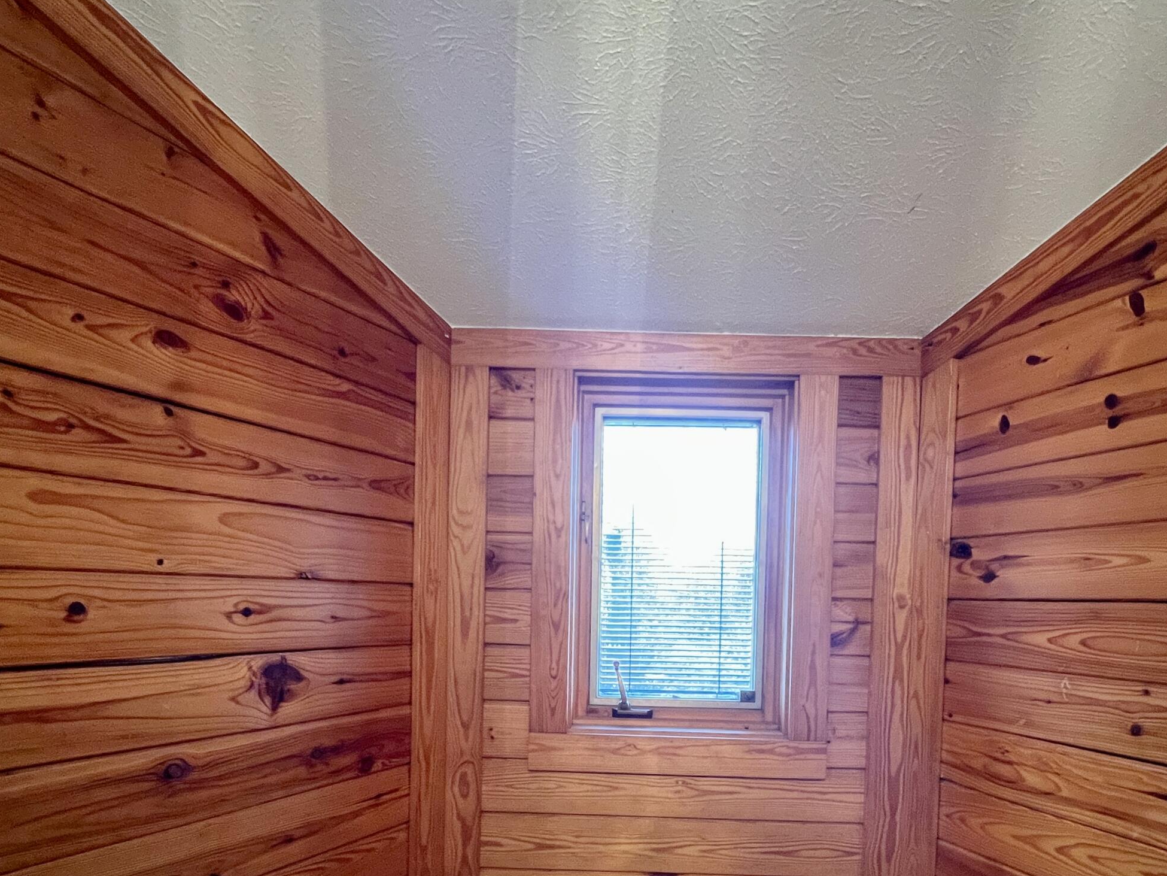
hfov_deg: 81.5
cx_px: 646
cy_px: 621
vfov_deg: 63.3
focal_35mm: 20
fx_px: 674
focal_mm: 1.57
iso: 500
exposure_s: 1/60
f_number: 1.8
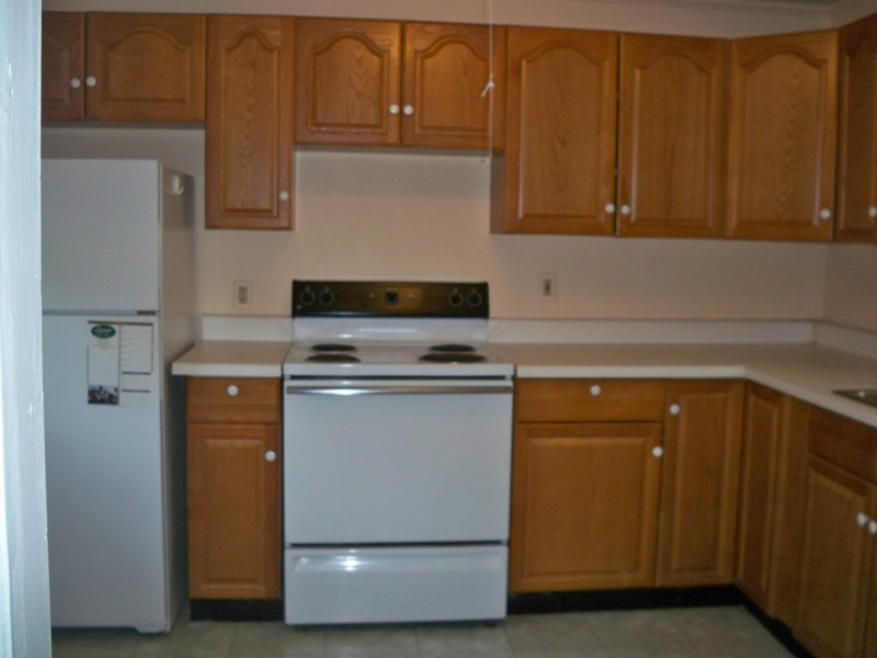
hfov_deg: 52.6
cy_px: 329
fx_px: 887
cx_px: 438
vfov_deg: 40.7
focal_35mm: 35
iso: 200
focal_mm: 6.3
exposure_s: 1/60
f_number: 3.1
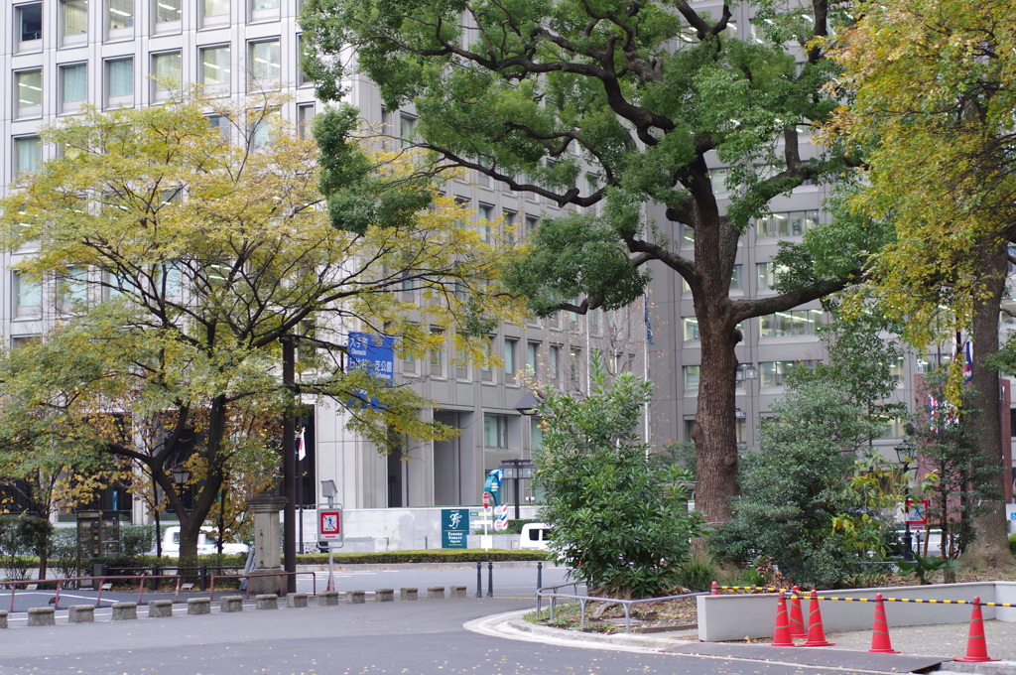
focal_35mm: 75
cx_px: 508
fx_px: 2114
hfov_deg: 27.0
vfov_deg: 18.1
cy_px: 338
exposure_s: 1/50
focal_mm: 50
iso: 200
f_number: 2.8
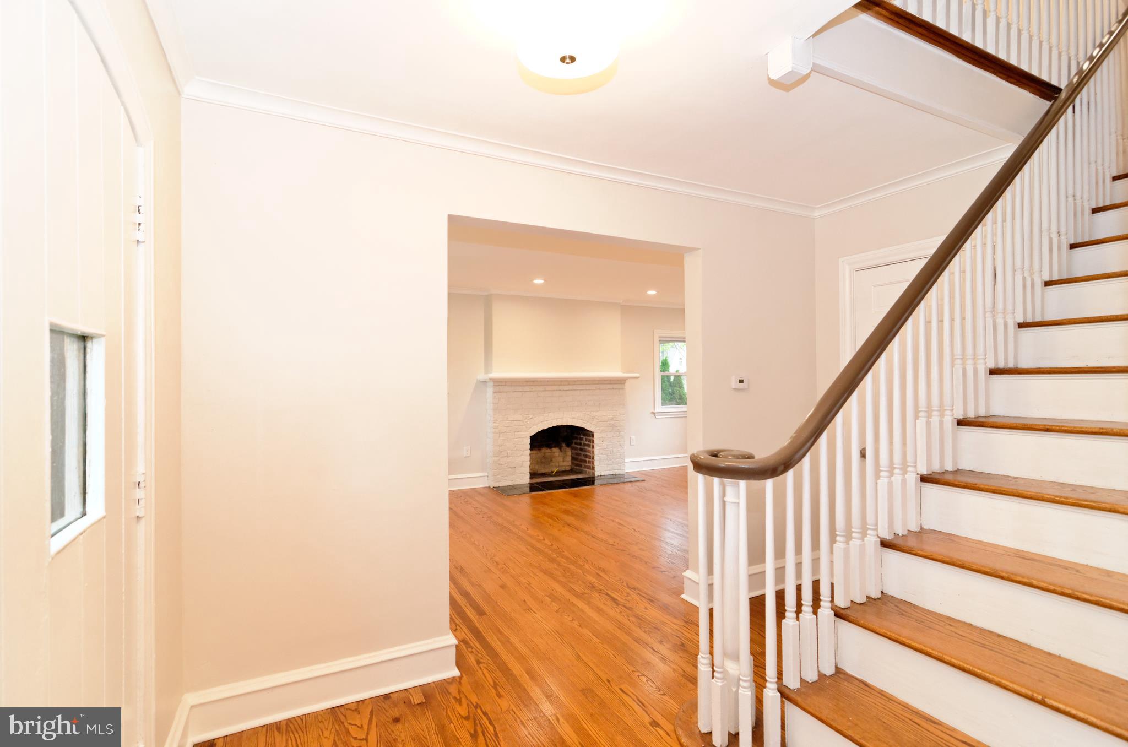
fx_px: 516
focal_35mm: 16
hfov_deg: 95.1
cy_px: 374
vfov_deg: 71.8
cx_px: 564
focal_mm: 11
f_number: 4
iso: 360
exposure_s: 1/60
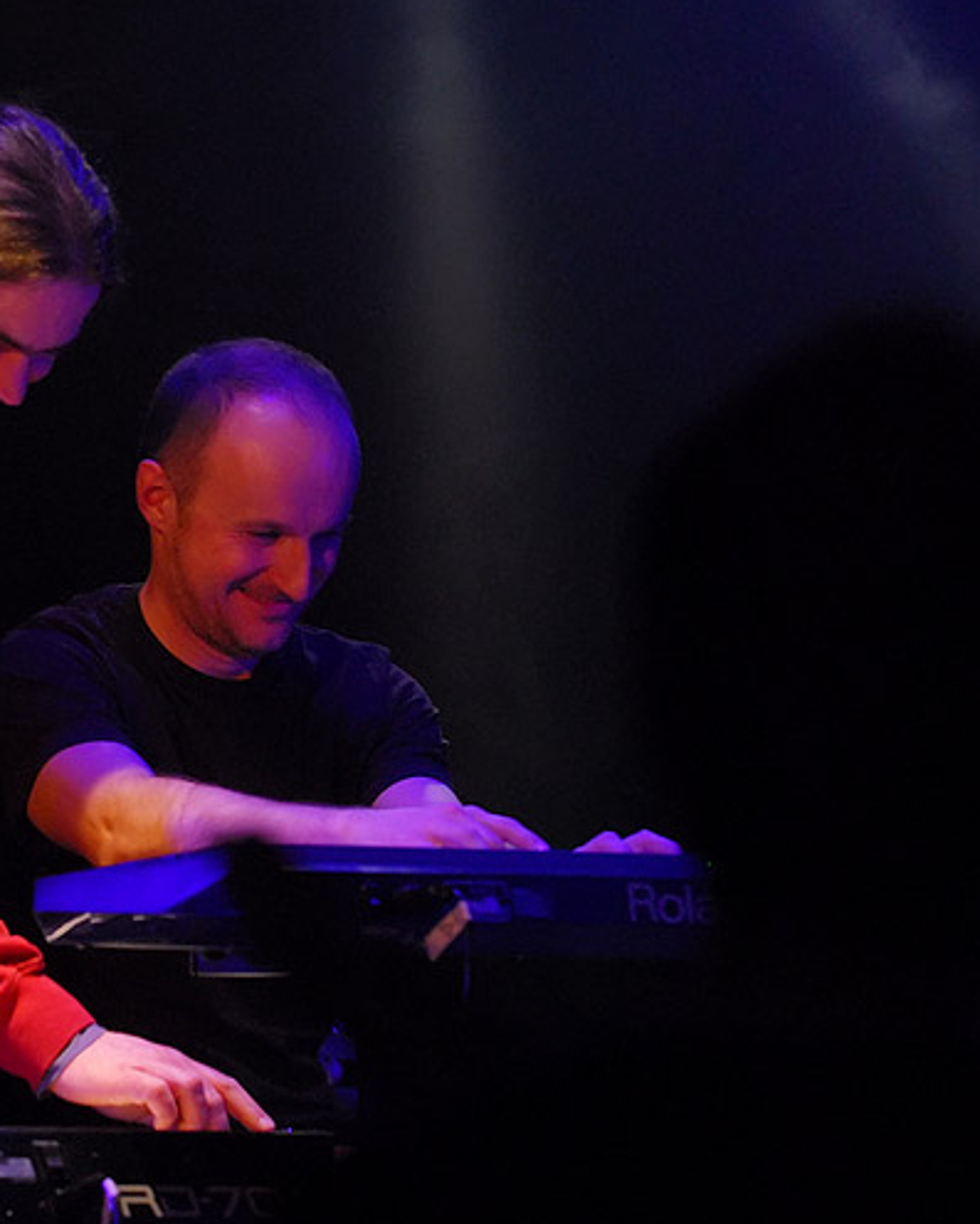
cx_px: 193
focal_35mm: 234
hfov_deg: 6.6
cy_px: 610
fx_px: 8481
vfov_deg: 8.3
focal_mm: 110
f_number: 3.2
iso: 800
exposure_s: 1/80
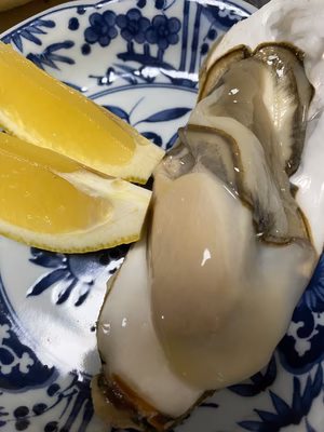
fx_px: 312
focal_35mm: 25
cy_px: 216
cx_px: 162
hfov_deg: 54.9
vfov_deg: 69.4
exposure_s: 1/59
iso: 160
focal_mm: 4.25
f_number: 1.8
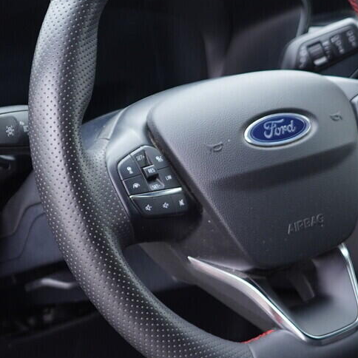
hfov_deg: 19.0
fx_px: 1065
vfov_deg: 19.1
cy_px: 185
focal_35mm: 91
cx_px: 236
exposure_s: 1/40
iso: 320
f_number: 2.8
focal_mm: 24
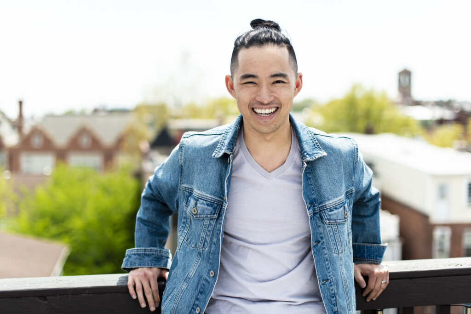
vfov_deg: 27.0
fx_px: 654
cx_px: 236
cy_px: 157
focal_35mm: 50
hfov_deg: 39.6
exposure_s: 1/3200
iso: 100
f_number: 2
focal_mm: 50
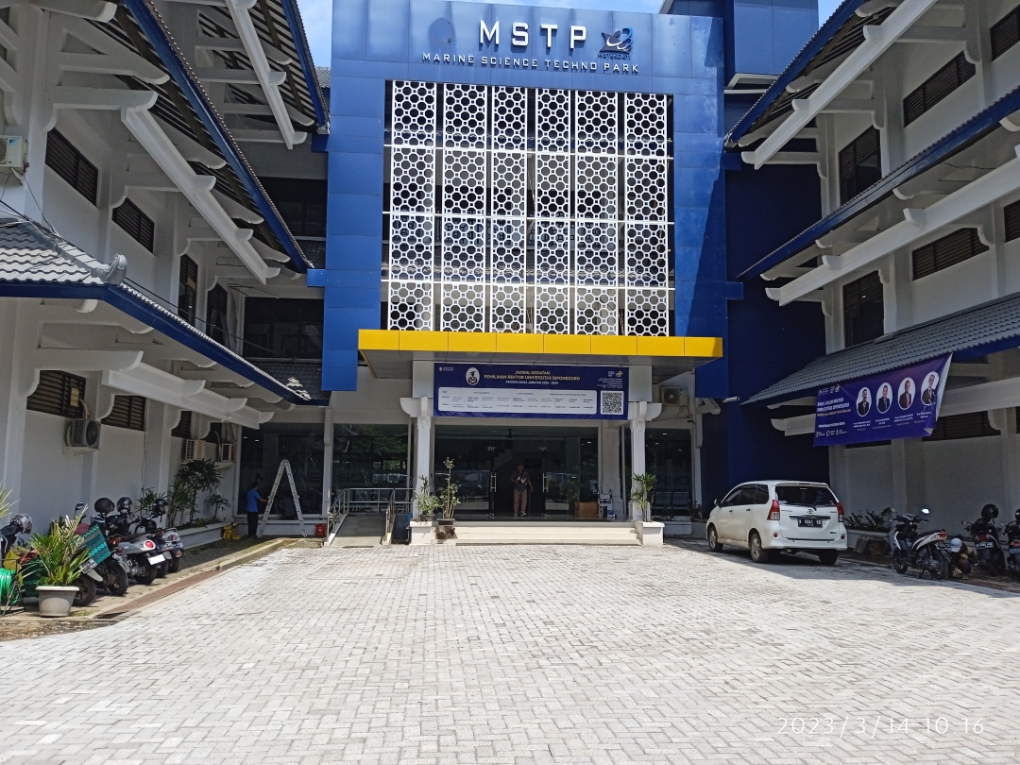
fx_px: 825
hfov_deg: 63.4
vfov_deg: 49.7
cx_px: 510
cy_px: 382
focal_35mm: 28
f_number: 2.2
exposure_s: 1/793
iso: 100
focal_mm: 3.43
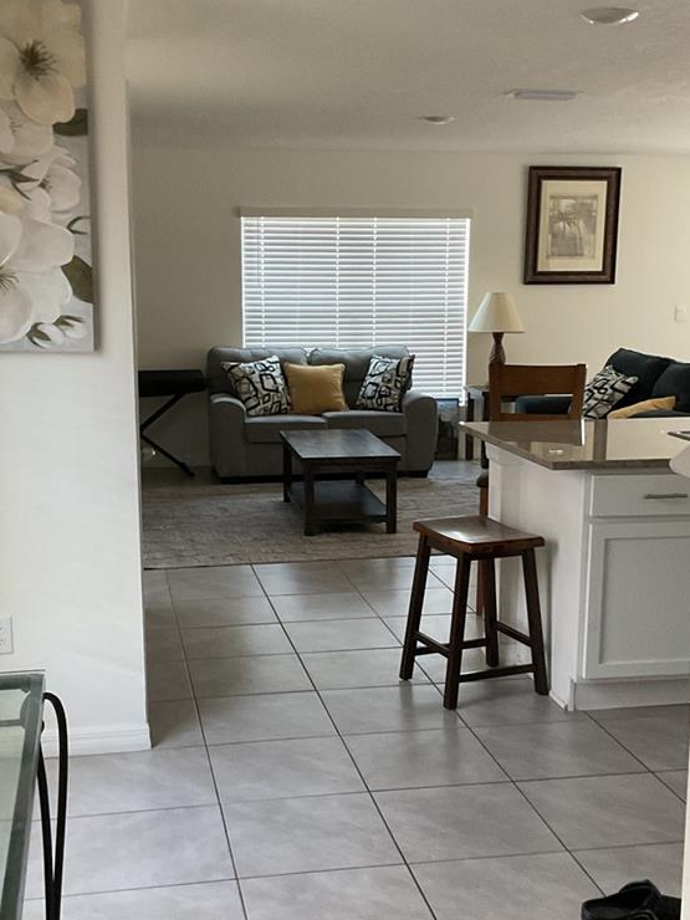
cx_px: 322
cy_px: 502
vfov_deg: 40.4
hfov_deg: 30.9
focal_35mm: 47
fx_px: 1249
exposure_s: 1/60
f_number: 1.8
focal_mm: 3
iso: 160
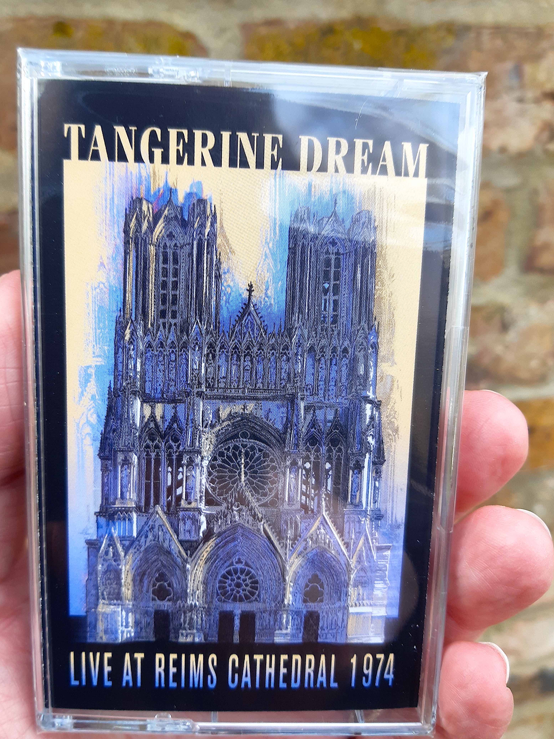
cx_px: 248
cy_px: 369
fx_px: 619
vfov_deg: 61.7
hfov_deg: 48.2
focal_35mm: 29
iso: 40
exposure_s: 1/165
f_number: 1.7
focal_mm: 3.92
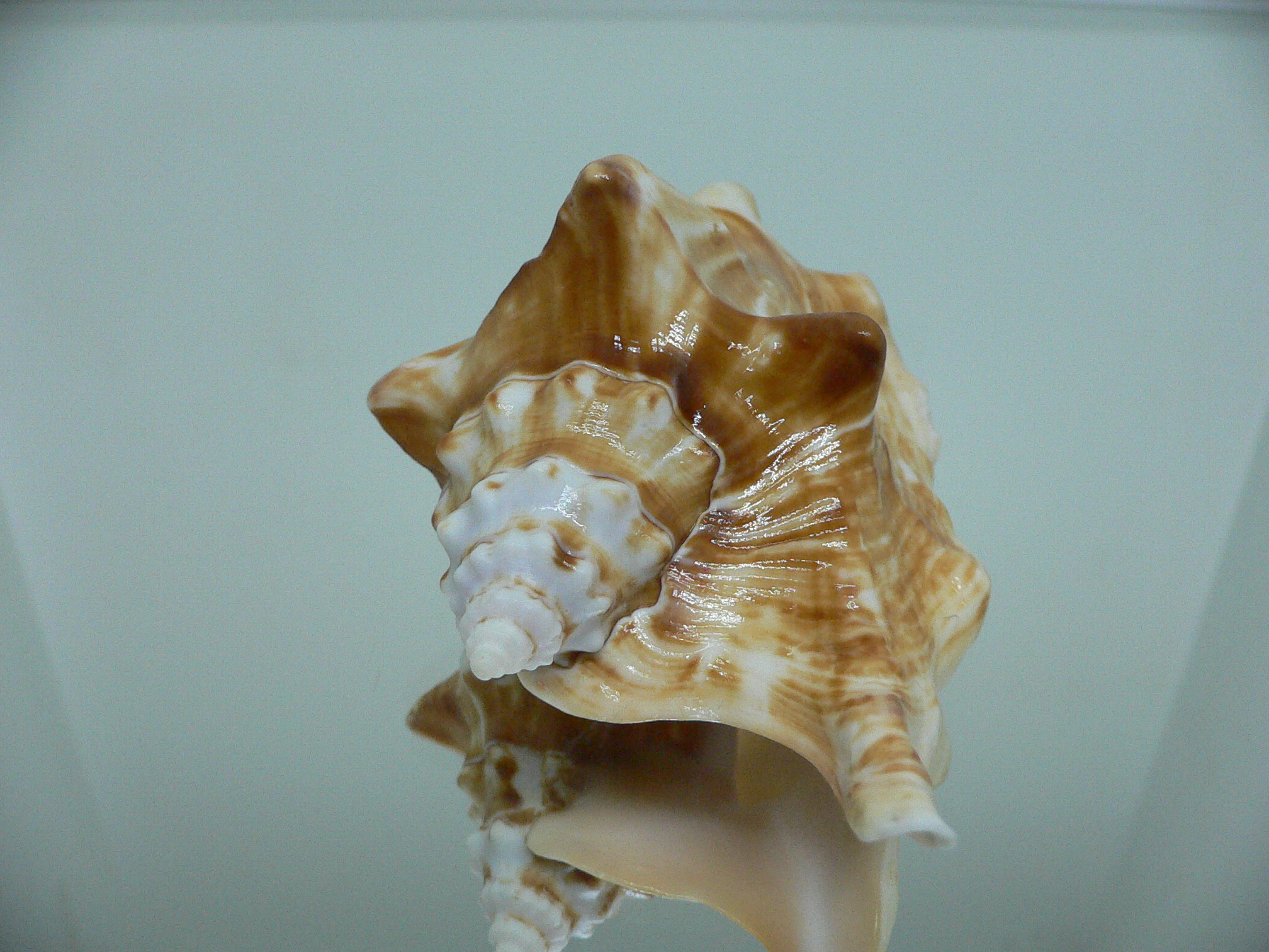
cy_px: 476
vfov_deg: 40.7
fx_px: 1283
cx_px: 634
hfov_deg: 52.6
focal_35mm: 35
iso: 200
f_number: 2.8
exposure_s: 1/60
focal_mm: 4.6
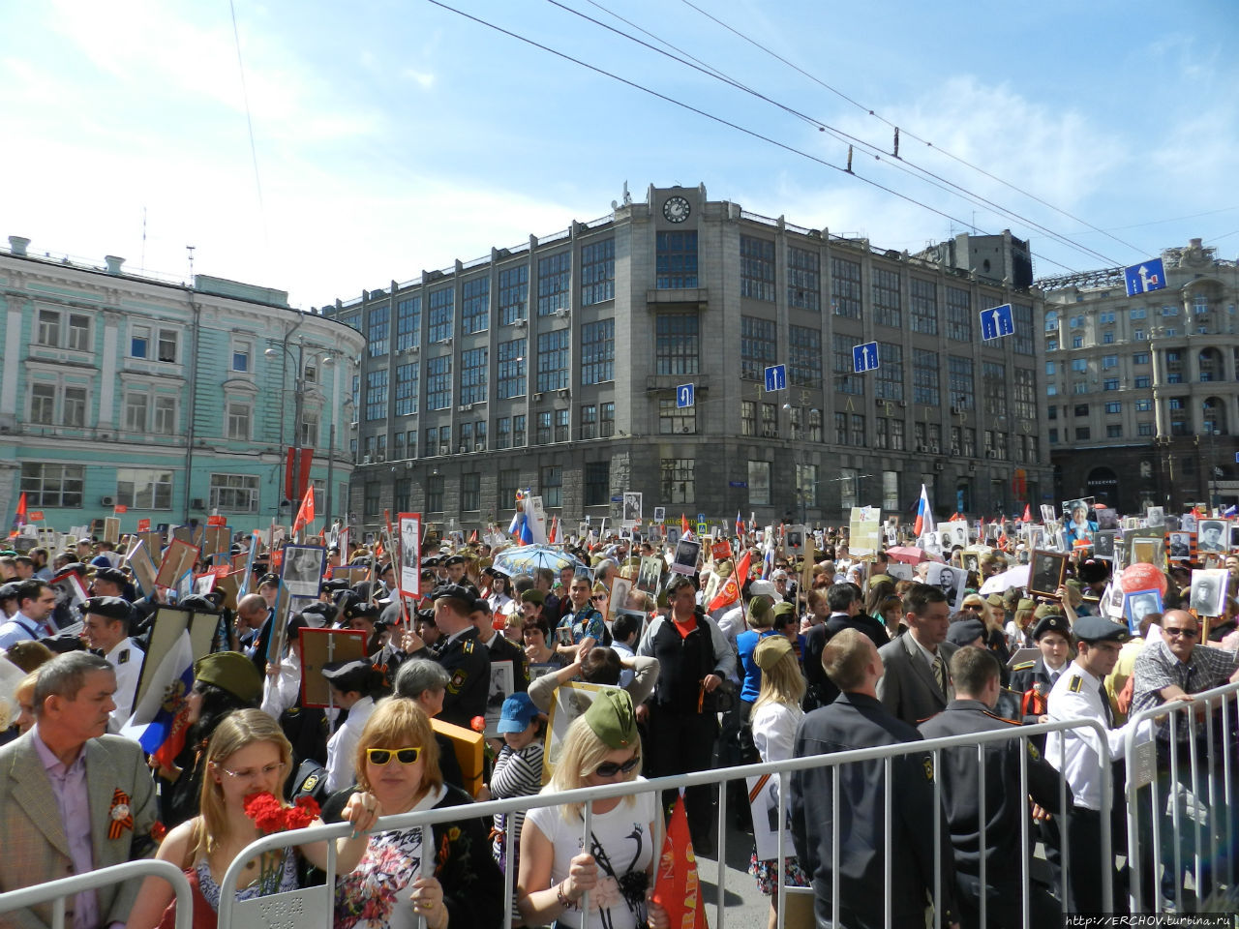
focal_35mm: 23
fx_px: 823
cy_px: 464
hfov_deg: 73.9
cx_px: 620
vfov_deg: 58.9
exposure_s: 1/800
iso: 160
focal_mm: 4
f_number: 4
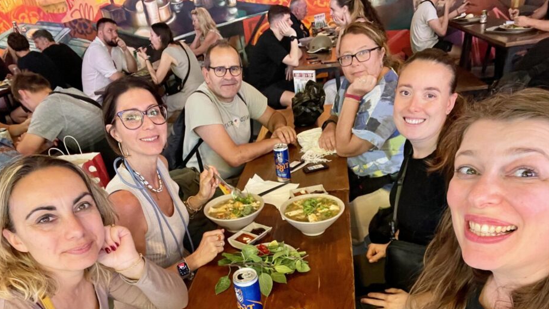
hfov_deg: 67.9
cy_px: 230
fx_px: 408
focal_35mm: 28
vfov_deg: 40.4
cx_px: 266
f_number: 2.2
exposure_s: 1/33
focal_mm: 2.71
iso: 250
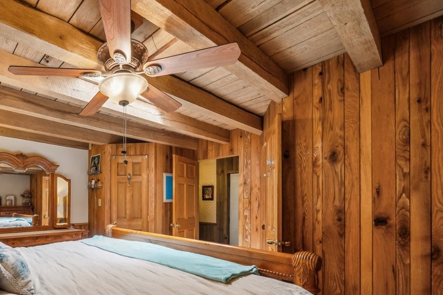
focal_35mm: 18
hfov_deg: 84.9
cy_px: 202
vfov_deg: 65.1
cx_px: 127
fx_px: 221
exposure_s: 1/2
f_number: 11
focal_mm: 12
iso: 50
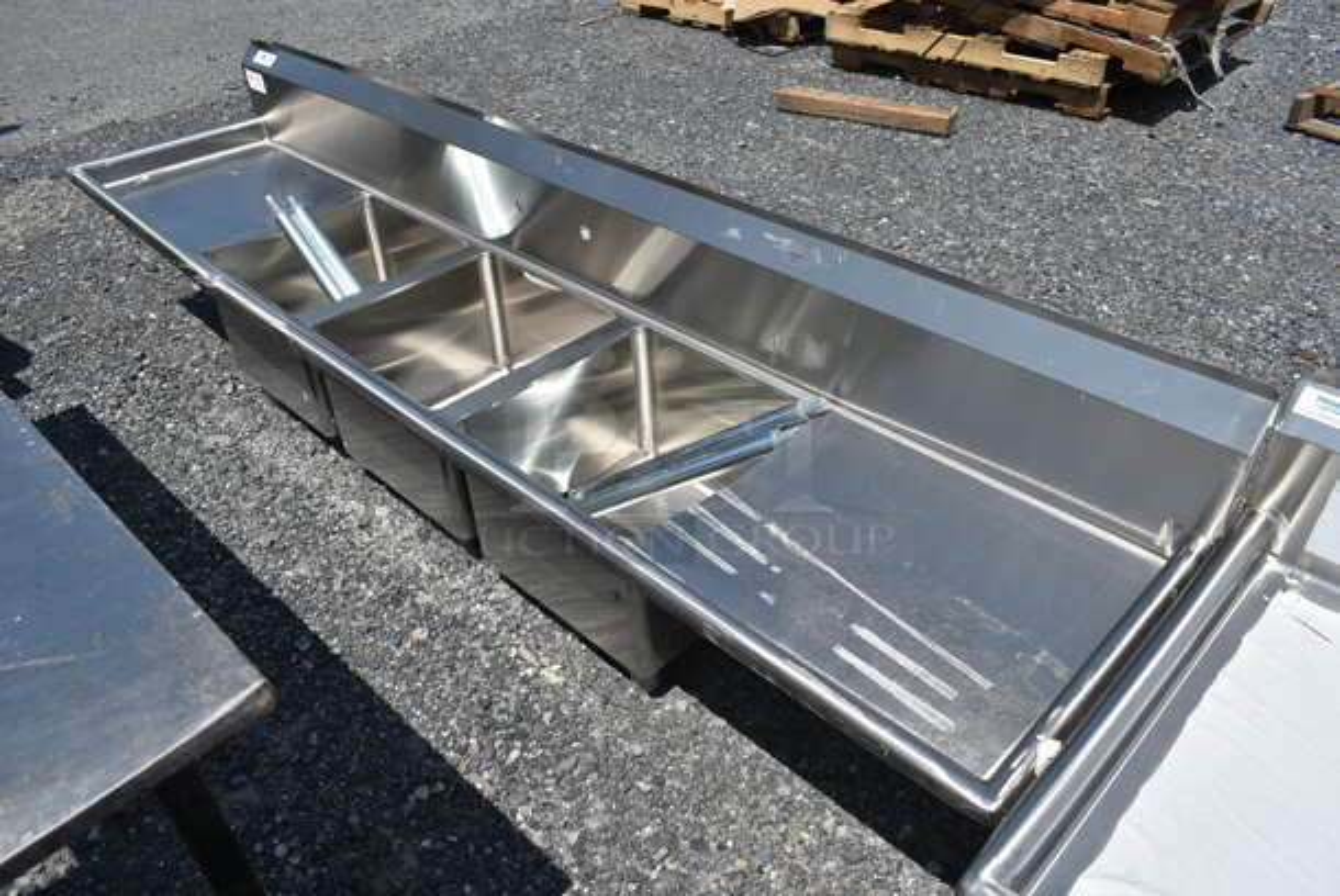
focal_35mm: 27
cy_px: 448
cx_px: 670
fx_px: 1006
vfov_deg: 48.0
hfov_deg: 67.3
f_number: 8
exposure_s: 1/500
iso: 100
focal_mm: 18
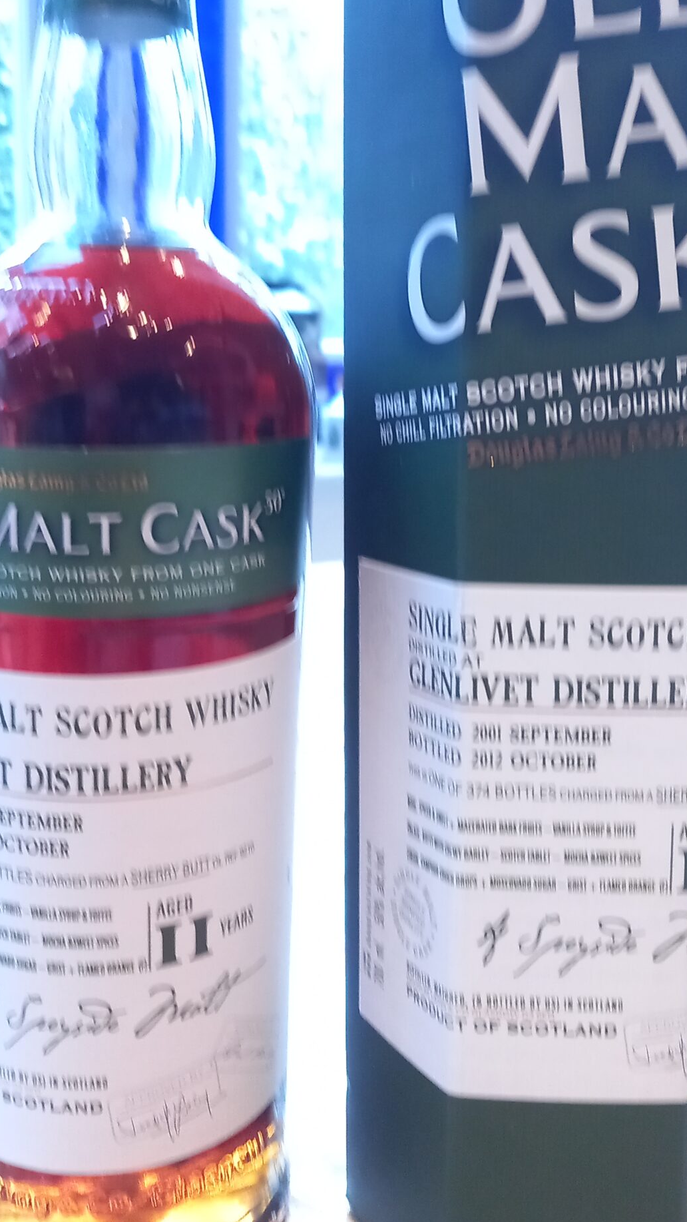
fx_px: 1231
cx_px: 409
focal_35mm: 38
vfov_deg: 52.6
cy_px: 527
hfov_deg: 31.1
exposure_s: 1/20
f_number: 2
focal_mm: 4.6
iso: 400
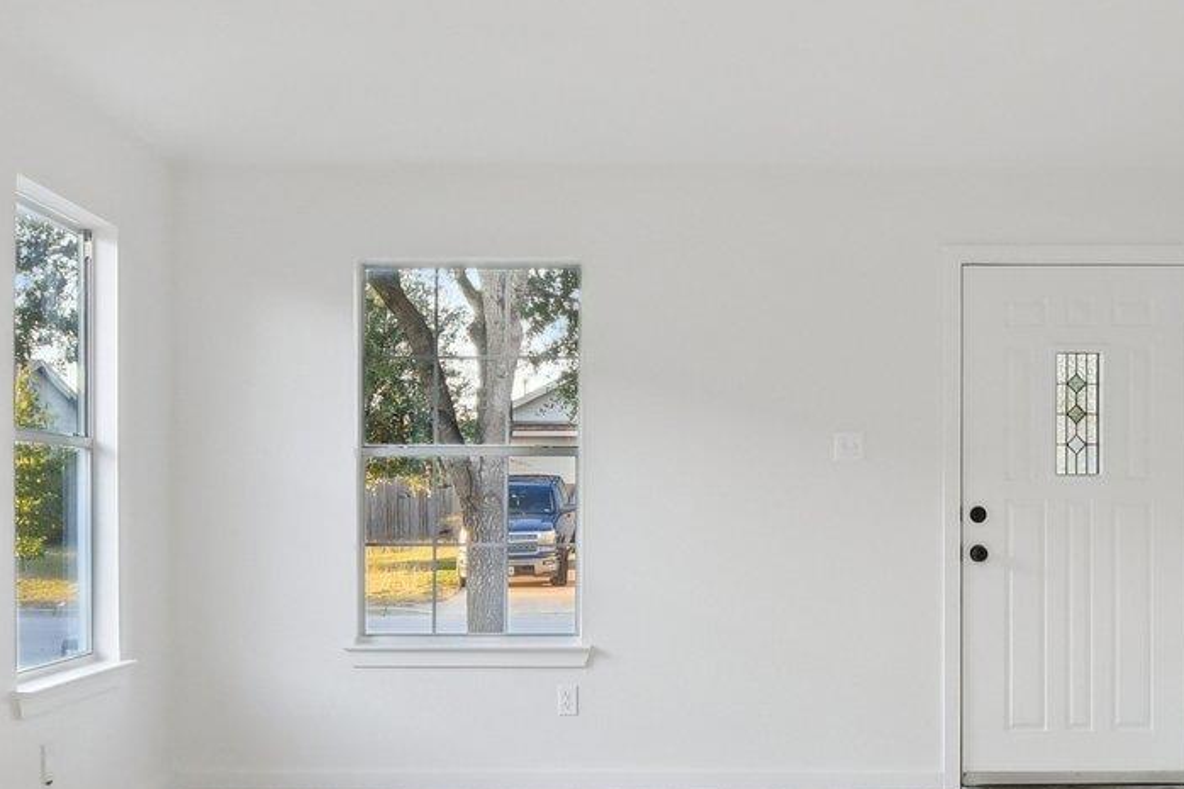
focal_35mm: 44
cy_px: 449
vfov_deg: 30.5
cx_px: 663
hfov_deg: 44.4
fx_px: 1447
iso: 400
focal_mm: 10
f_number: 8
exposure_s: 1/25
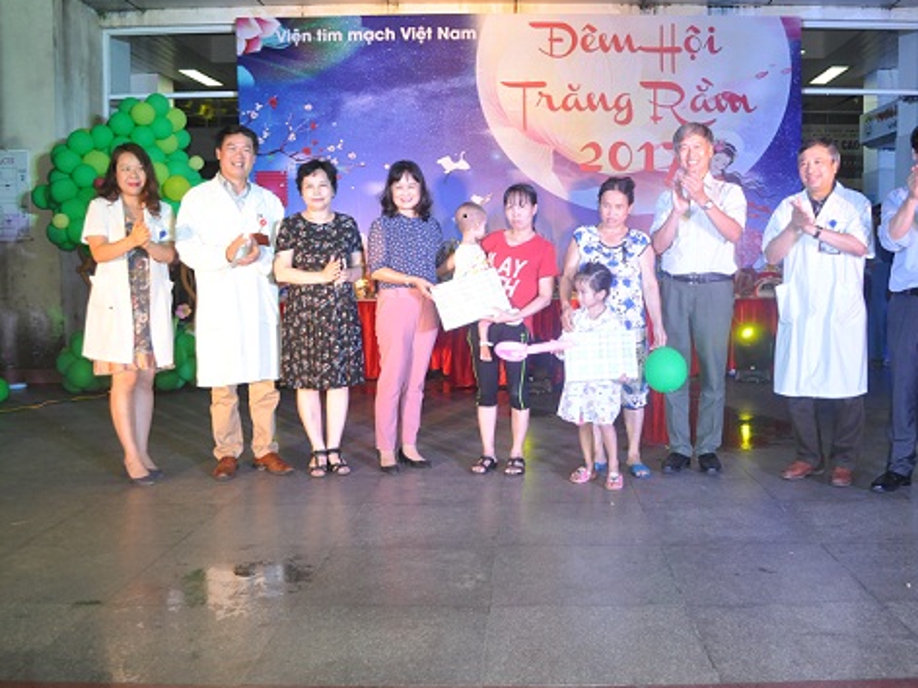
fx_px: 875
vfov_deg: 42.9
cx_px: 538
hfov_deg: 55.1
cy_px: 329
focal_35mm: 33
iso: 800
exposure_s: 1/80
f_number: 4
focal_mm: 18
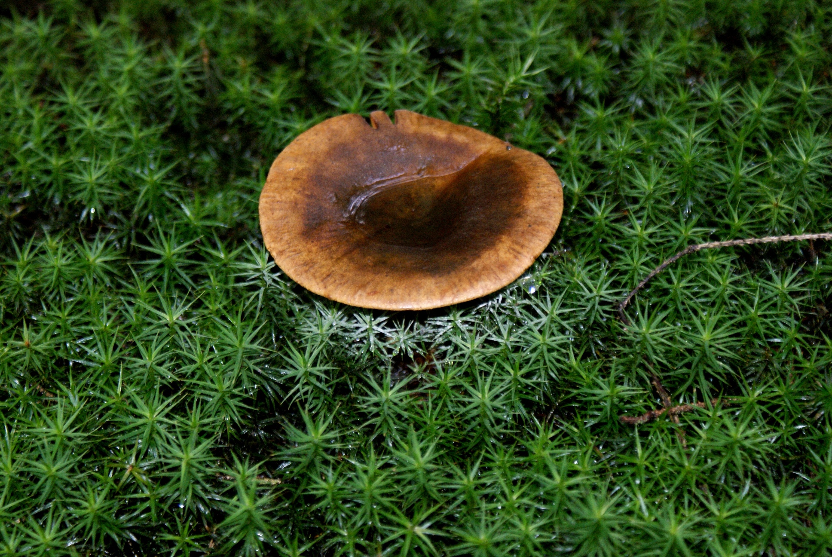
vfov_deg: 13.1
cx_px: 416
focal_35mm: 105
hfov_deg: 19.4
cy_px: 278
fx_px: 2430
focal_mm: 70
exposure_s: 1/125
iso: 400
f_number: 5.6
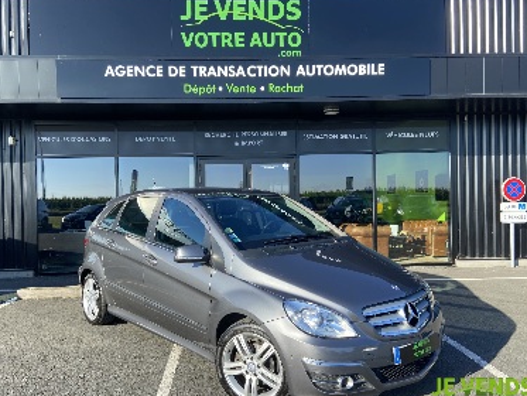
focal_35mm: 29
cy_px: 211
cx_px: 247
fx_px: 442
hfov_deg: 61.6
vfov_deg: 48.2
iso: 32
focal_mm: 4.25
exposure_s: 1/1007
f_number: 1.8
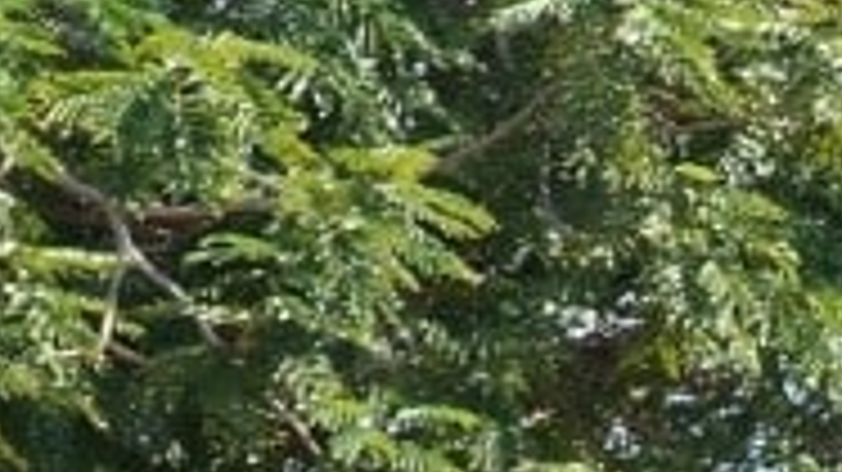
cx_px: 2116
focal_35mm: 395
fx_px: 8815
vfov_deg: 3.0
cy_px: 1292
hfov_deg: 5.3
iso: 320
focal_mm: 46
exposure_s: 1/125
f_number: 10
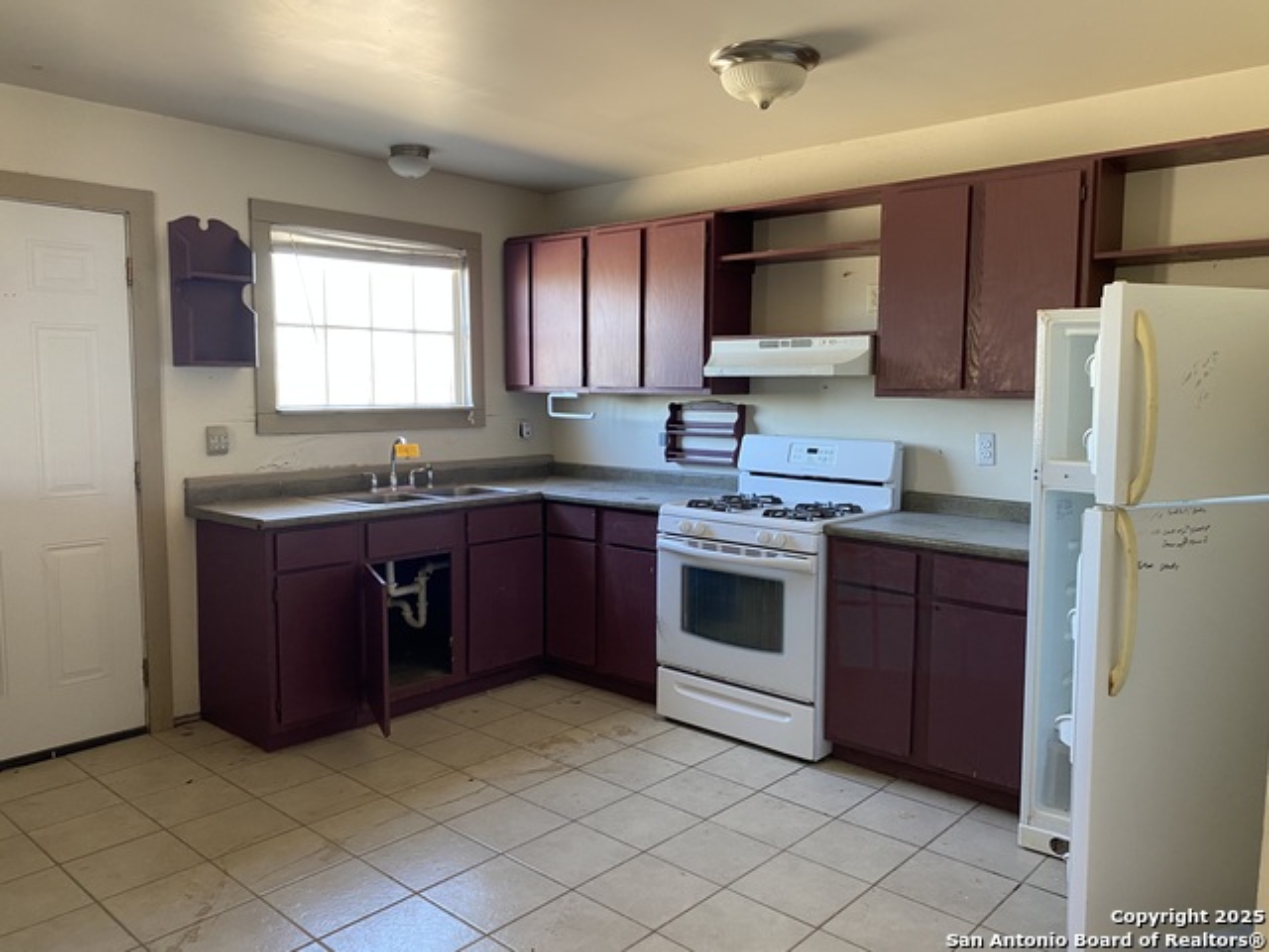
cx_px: 634
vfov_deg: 53.1
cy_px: 476
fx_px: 953
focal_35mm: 26
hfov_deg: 67.3
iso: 125
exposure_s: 1/61
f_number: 1.8
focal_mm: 4.25
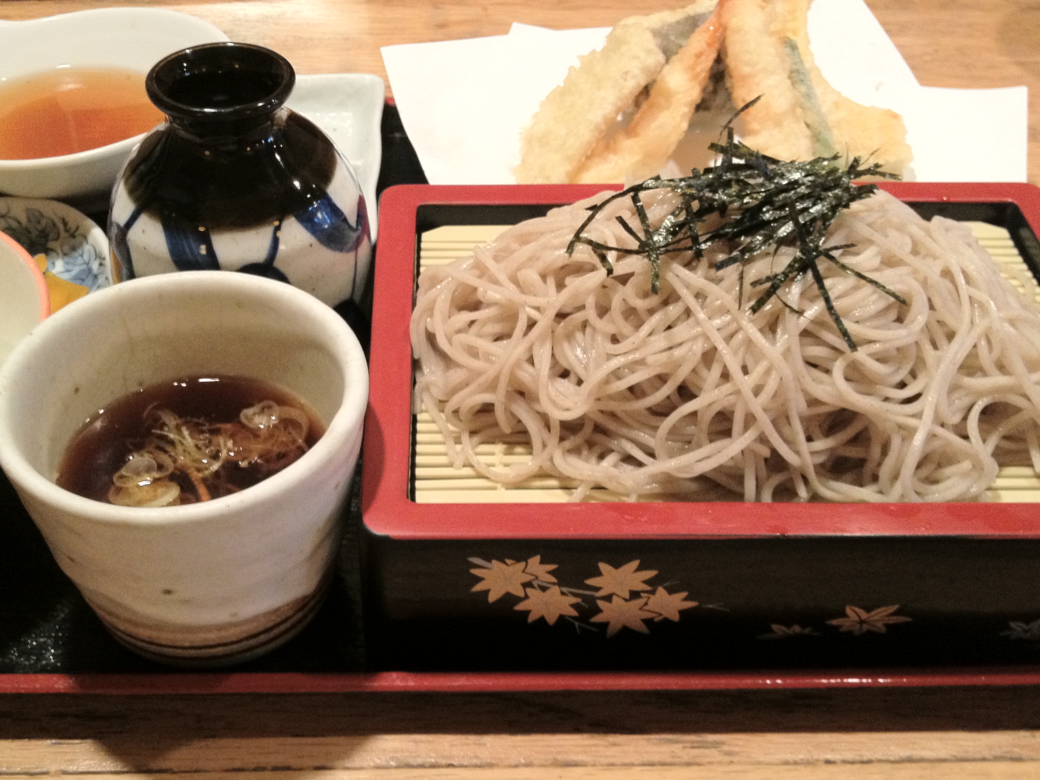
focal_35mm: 43
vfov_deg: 33.6
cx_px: 439
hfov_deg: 43.7
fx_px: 1292
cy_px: 411
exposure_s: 1/20
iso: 250
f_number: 2.4
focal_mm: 4.28
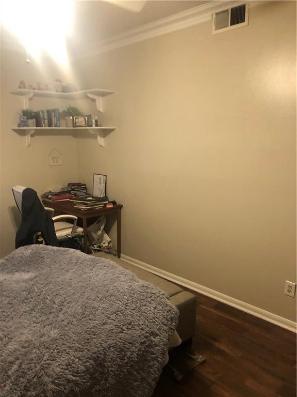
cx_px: 148
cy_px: 198
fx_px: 320
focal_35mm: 28
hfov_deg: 49.7
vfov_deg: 63.4
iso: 64
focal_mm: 4
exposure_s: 1/15
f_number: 1.8
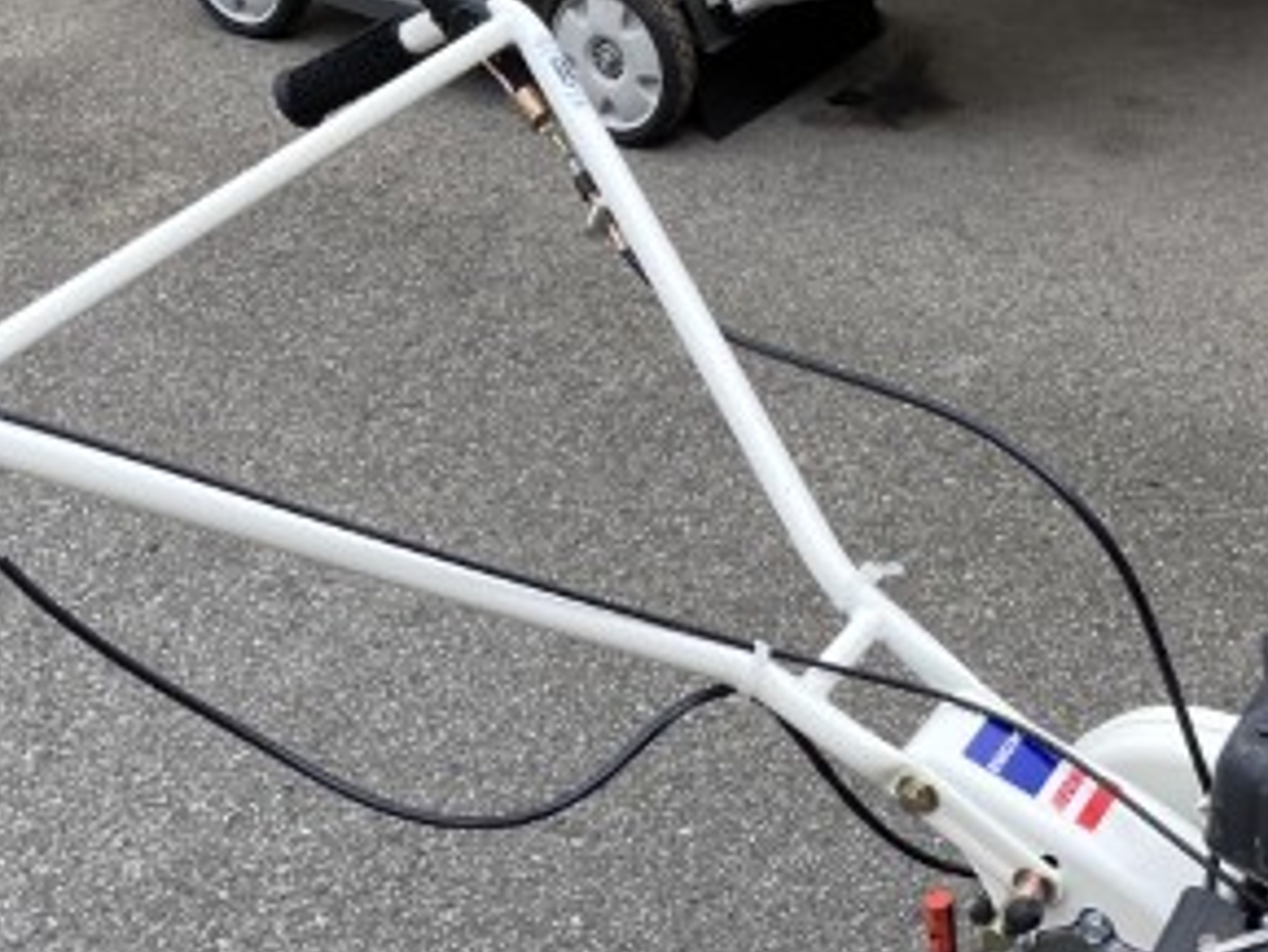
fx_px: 2272
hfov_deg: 31.0
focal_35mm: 62
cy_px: 834
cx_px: 816
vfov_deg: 23.1
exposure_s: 1/100
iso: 80
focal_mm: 3.99
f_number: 1.8
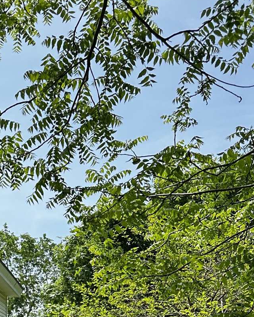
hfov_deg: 20.6
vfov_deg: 26.2
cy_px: 327
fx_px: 639
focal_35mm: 68
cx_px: -72
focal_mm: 6.86
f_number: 1.78
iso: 80
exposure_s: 1/2299
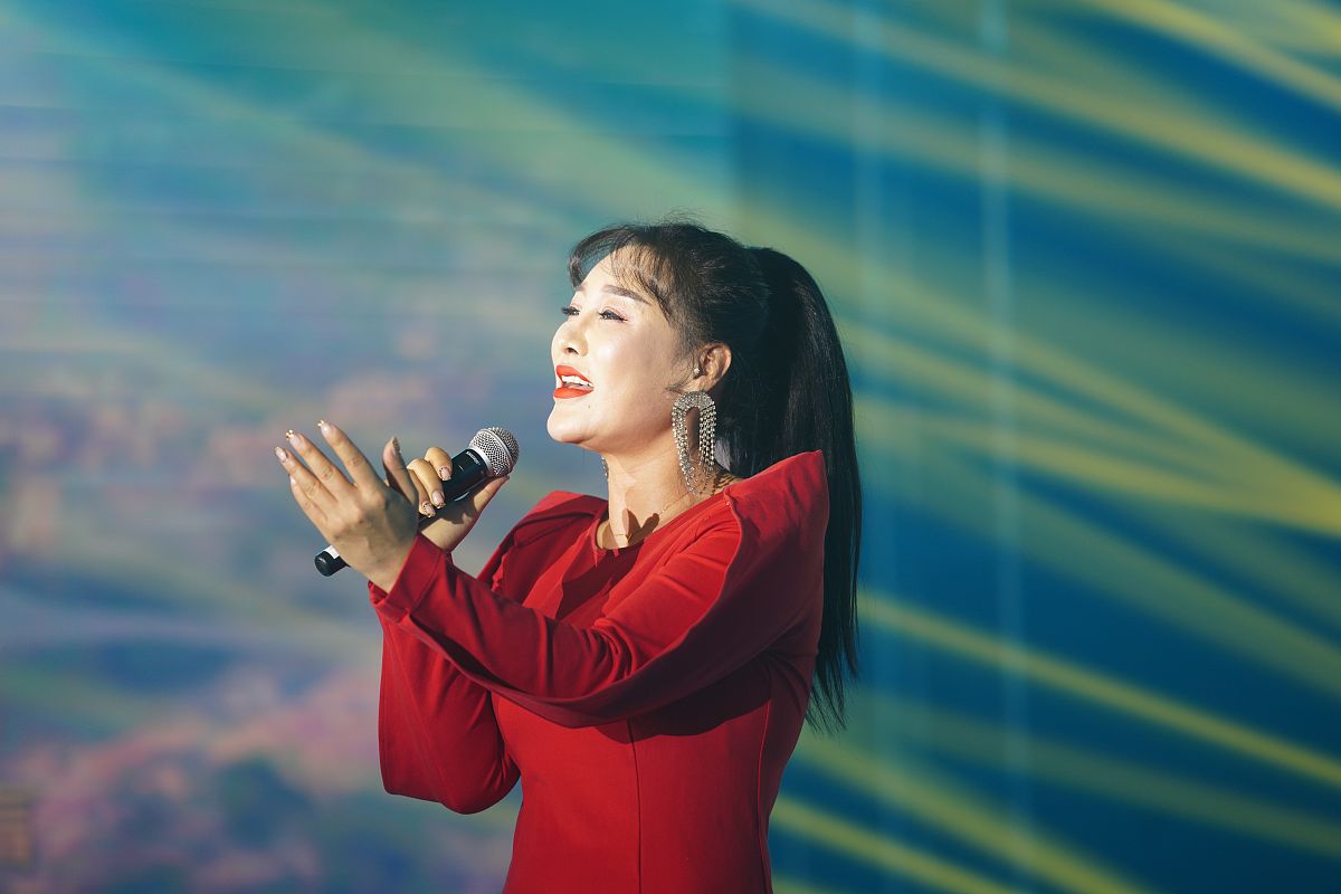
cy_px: 447
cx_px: 670
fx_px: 6928
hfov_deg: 11.1
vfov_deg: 7.4
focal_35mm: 186
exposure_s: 1/250
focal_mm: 186
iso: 250
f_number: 2.8
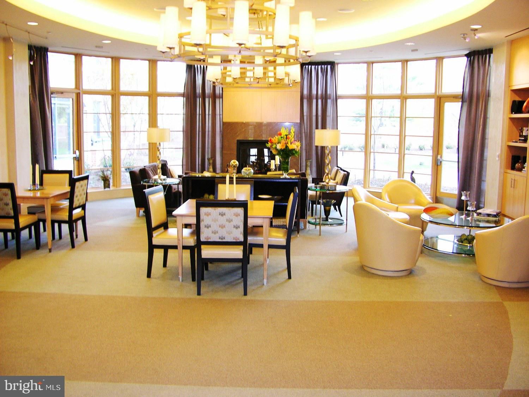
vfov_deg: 40.7
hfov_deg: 52.6
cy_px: 198
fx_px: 535
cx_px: 264
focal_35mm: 35
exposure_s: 1/30
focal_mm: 8.9
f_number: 2.8
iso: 100
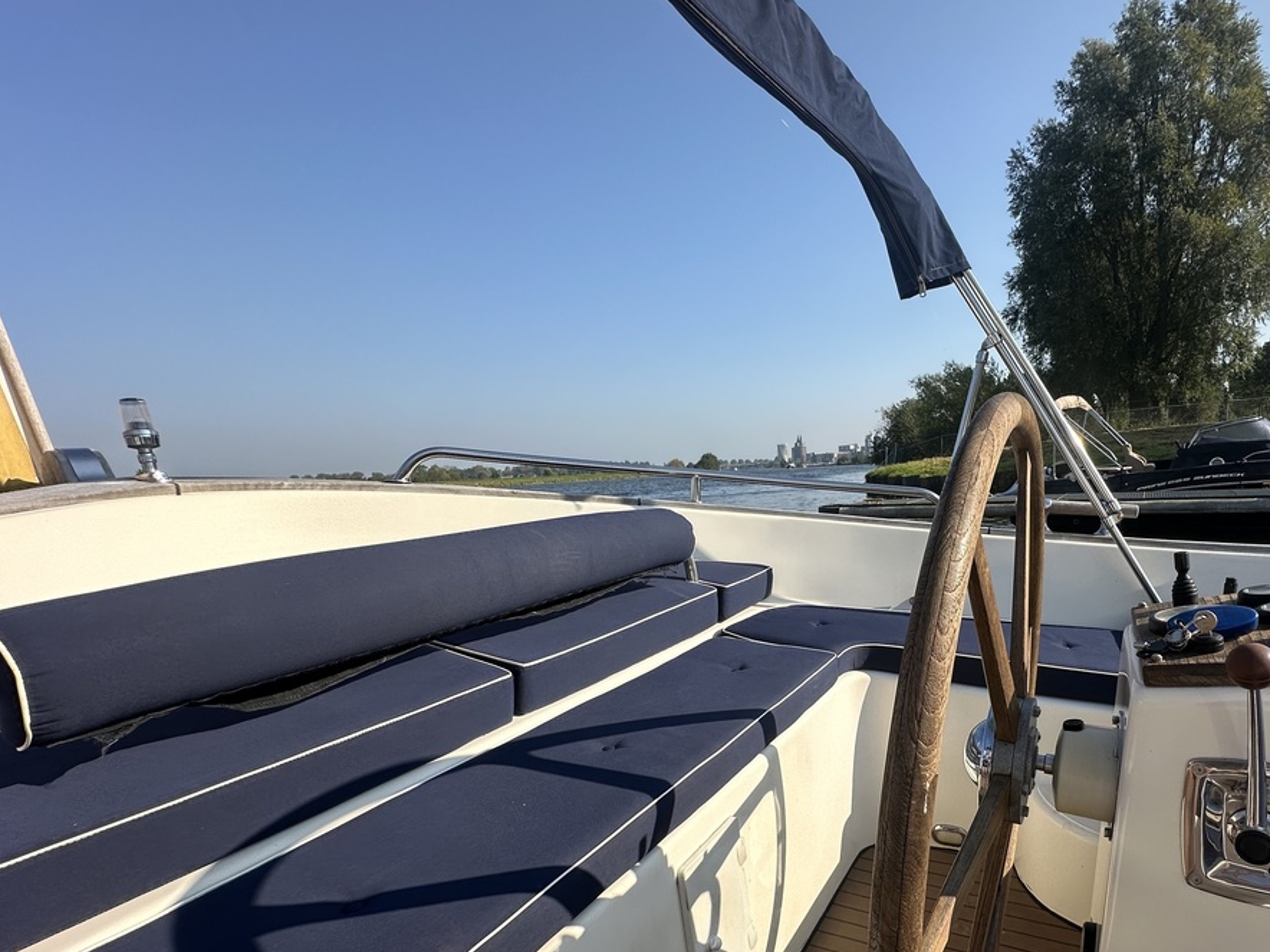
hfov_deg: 82.6
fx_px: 697
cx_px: 813
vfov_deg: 67.5
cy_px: 602
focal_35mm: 19
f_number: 2.2
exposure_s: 1/1689
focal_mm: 2.22
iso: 40
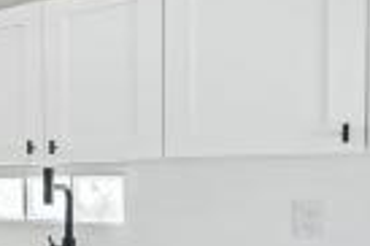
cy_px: 195
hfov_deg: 28.4
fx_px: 472
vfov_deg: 28.6
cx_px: -182
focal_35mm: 46
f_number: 8
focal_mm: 14
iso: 200
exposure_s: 1/5
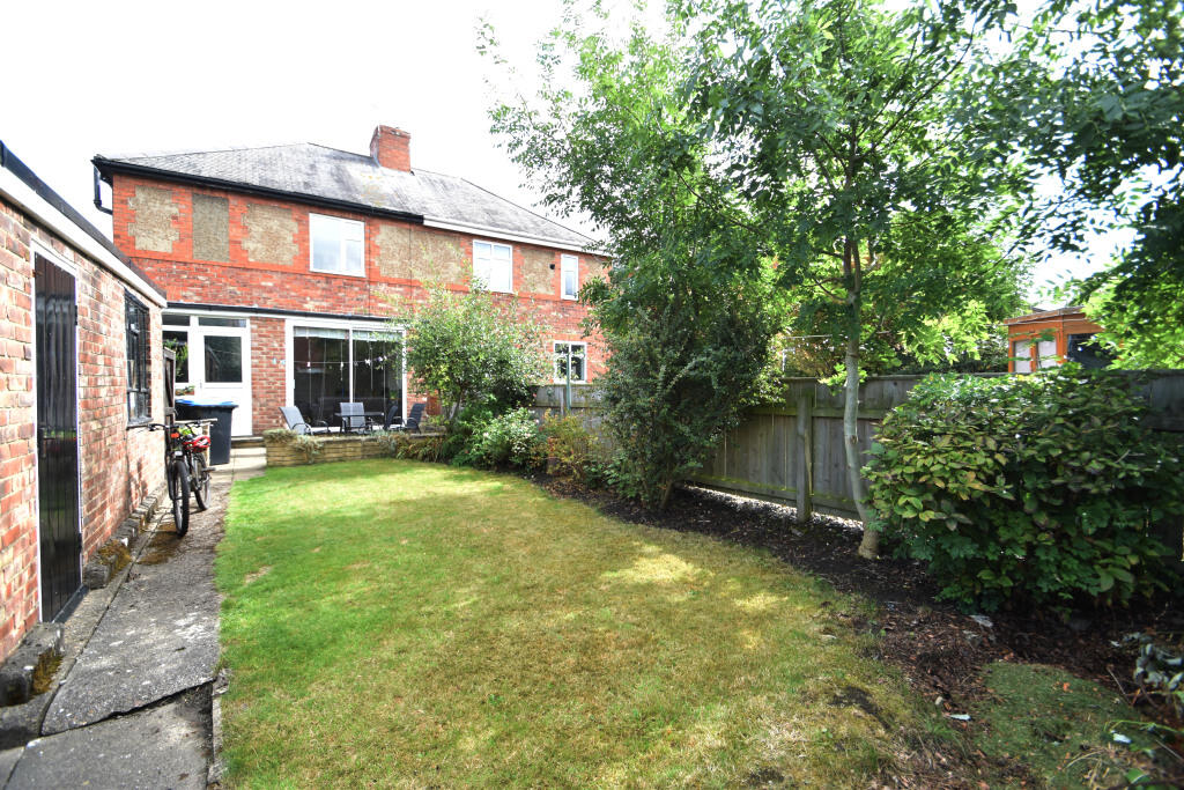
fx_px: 493
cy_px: 395
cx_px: 592
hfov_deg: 100.4
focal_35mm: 15
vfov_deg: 77.3
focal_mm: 10
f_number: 5.6
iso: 280
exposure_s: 1/250
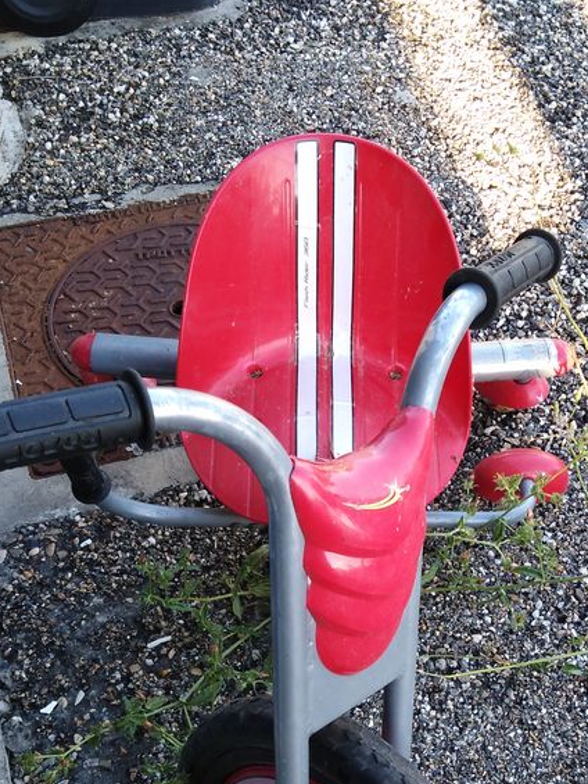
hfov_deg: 31.4
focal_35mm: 46
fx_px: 1041
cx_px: 368
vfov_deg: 40.4
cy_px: 554
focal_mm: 3.46
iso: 149
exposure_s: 1/100
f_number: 2.2
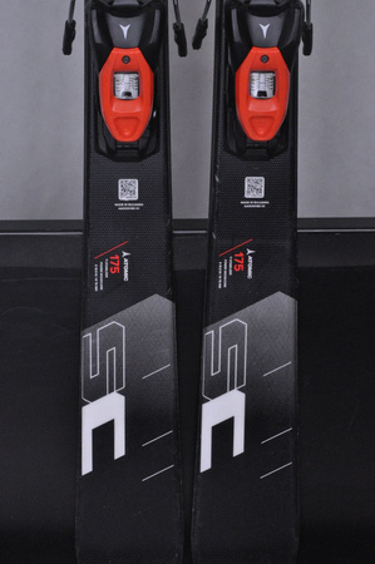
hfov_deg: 12.2
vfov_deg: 18.2
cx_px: 188
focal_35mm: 112
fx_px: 1762
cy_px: 282
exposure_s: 1/125
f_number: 9.5
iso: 3200
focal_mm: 75
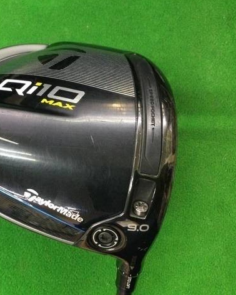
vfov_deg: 44.8
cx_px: 52
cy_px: 146
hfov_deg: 35.5
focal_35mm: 41
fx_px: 358
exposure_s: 1/30
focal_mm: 3.3
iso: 200
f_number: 2.4
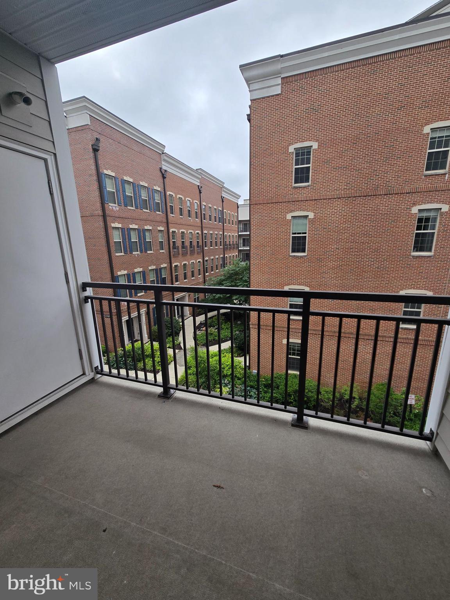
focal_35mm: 13
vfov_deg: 106.2
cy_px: 300
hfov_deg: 89.9
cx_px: 225
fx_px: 225
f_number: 2.2
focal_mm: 2.2
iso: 50
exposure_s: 1/947
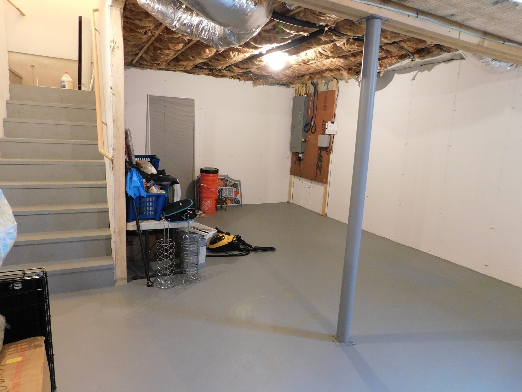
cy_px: 196
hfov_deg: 73.9
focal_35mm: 23
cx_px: 261
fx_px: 347
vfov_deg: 58.9
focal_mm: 4
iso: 400
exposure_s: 1/8
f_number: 3
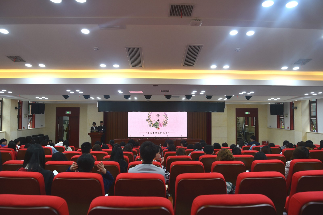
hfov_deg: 73.8
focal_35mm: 24
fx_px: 215
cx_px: 162
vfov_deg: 53.1
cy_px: 108
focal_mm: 24
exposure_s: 1/100
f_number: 5
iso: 400
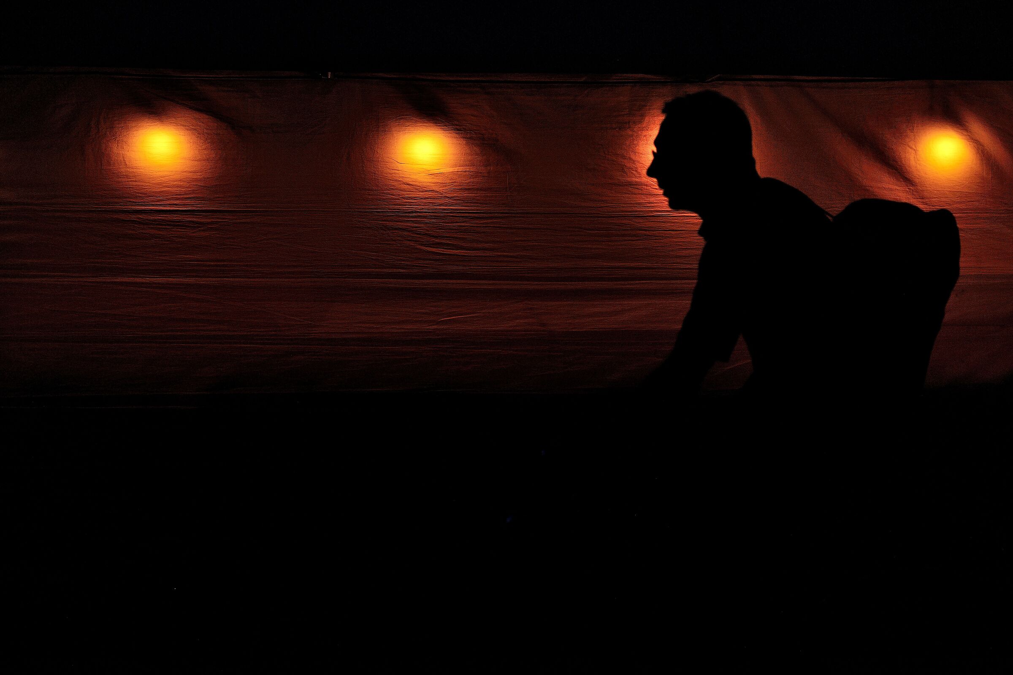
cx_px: 506
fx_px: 1970
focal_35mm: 70
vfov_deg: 19.5
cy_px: 338
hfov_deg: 28.8
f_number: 2.8
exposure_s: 1/640
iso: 100
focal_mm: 70
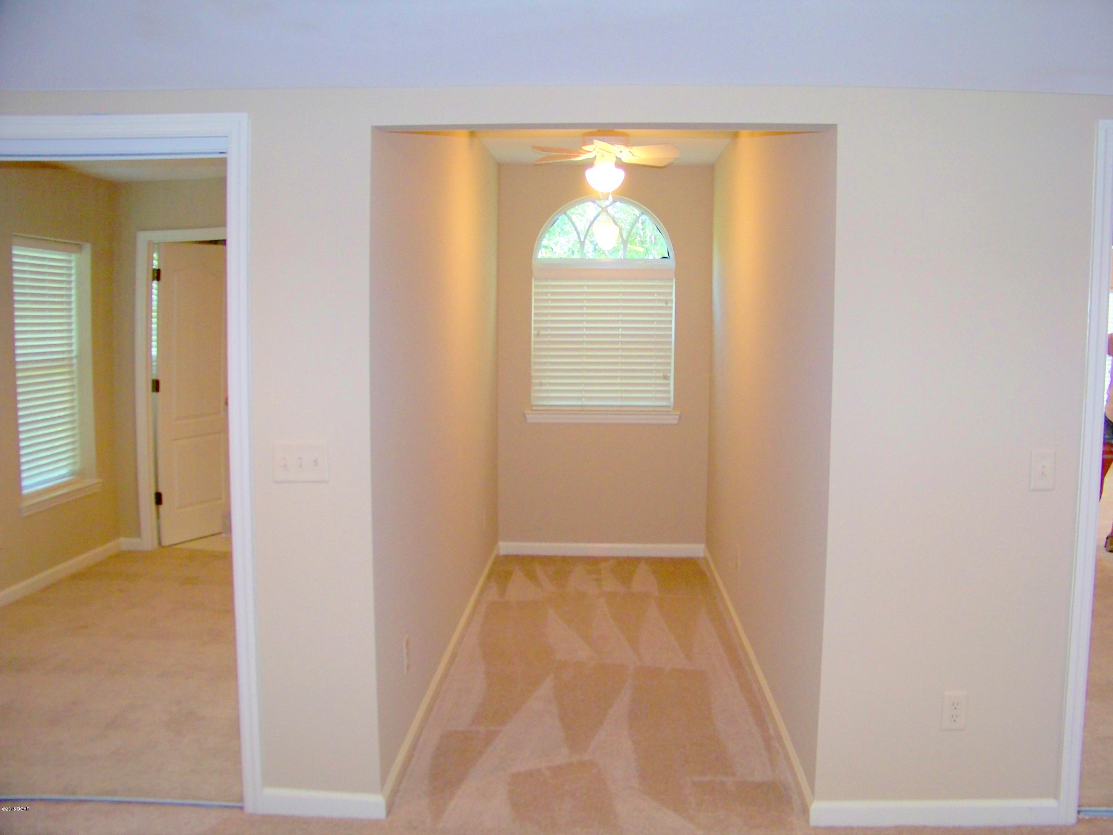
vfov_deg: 42.9
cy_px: 418
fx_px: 1061
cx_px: 556
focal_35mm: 33
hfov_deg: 55.4
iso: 200
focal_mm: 5.85
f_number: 2.8
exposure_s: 1/30
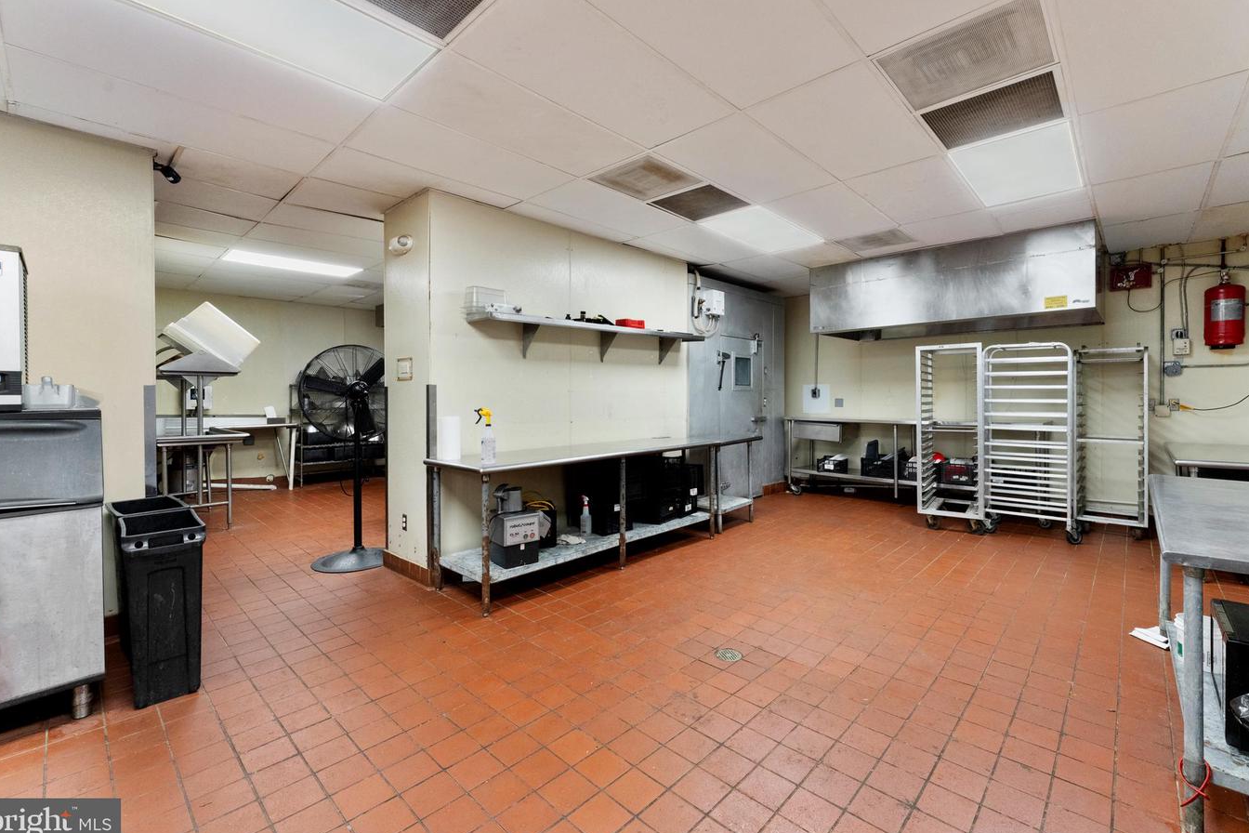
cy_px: 400
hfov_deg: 100.4
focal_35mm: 15
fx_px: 520
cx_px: 645
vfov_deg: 77.3
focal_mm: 14
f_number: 9
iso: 1600
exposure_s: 1/6
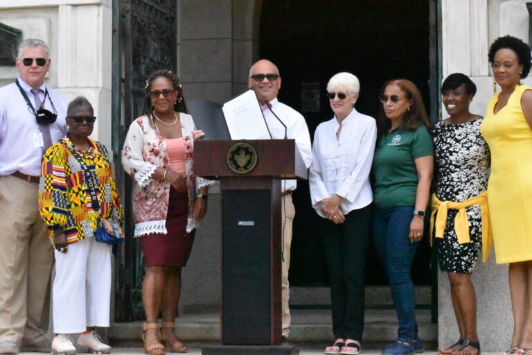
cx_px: 266
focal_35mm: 105
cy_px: 178
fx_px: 1552
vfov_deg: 13.0
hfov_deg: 19.5
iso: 20000
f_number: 20
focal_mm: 70
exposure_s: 1/4000
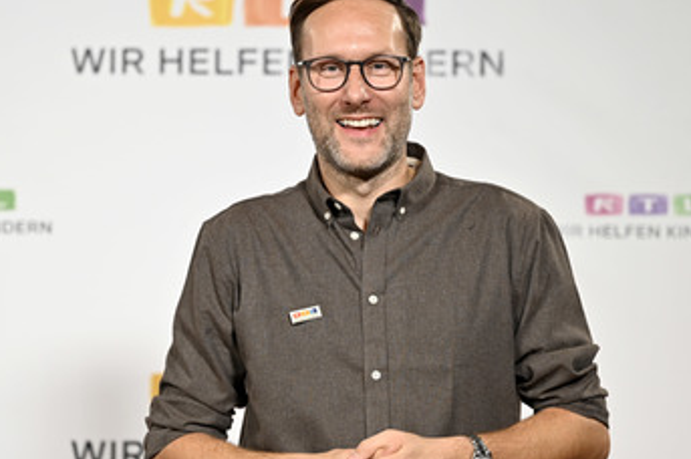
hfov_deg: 15.8
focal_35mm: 130
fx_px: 2493
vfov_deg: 10.5
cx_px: 364
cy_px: 254
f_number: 2.8
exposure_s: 1/250
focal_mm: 99
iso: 800
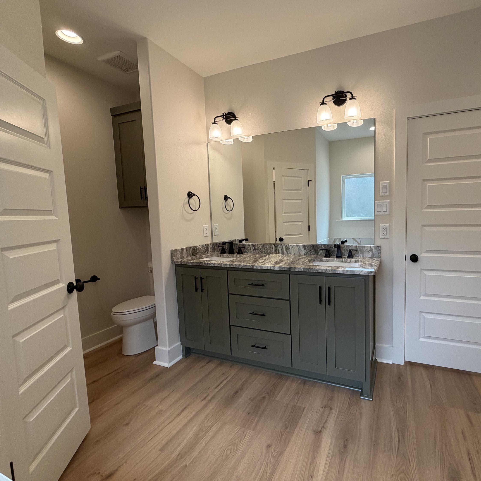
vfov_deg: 84.0
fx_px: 267
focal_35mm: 17
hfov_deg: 82.5
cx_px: 298
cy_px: 237
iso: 160
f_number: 2.2
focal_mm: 2.22
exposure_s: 1/120
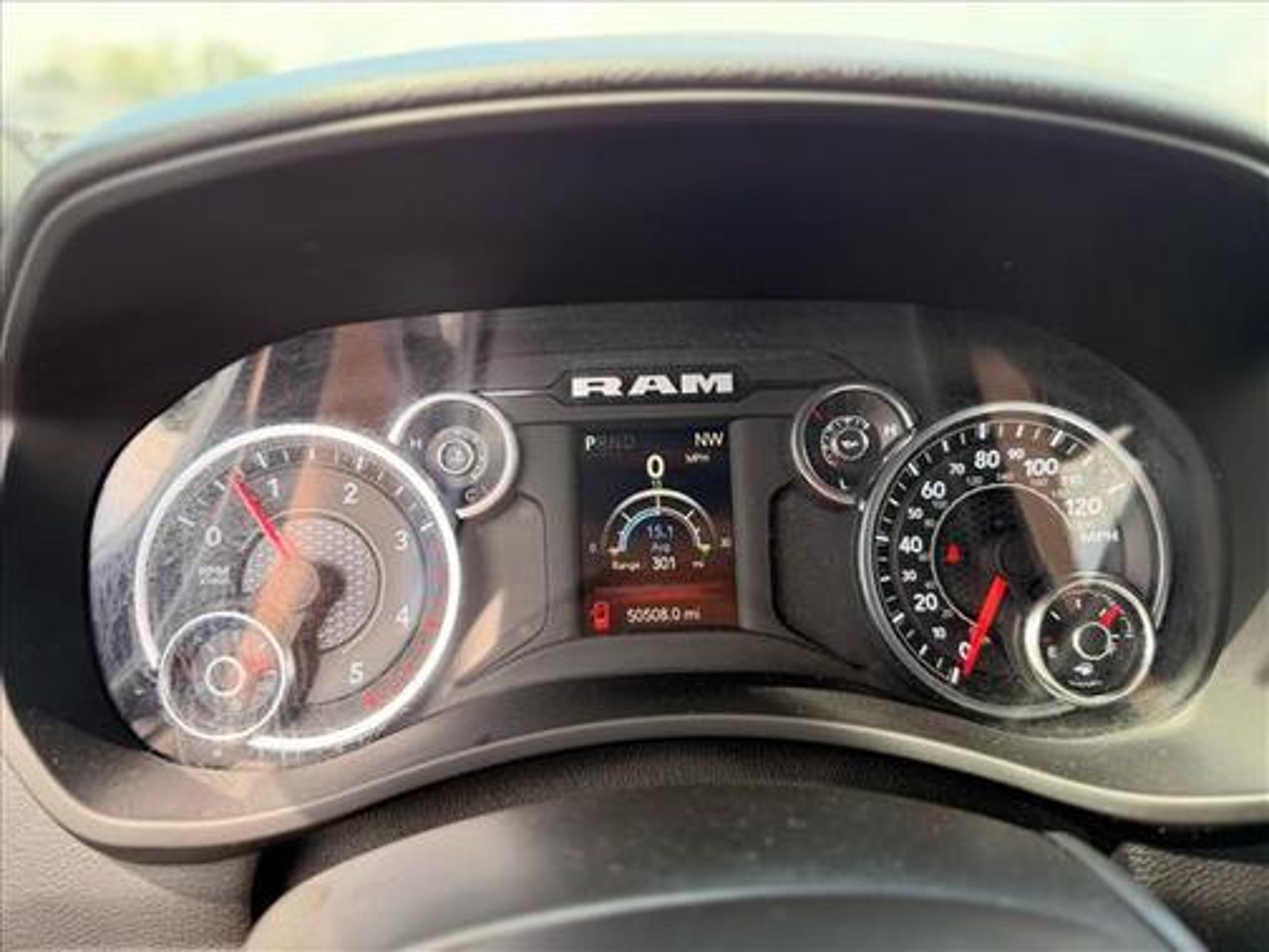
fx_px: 880
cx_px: 634
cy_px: 476
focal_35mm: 24
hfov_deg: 71.6
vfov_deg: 56.8
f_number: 1.78
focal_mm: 6.76
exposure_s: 1/220
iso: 160
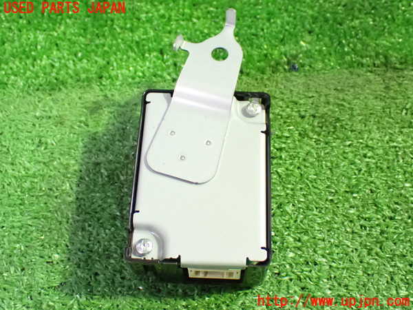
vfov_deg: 30.9
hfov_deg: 40.4
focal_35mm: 47
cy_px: 155
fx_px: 561
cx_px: 206
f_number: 3.1
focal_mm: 8.4
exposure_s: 1/40
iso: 1600
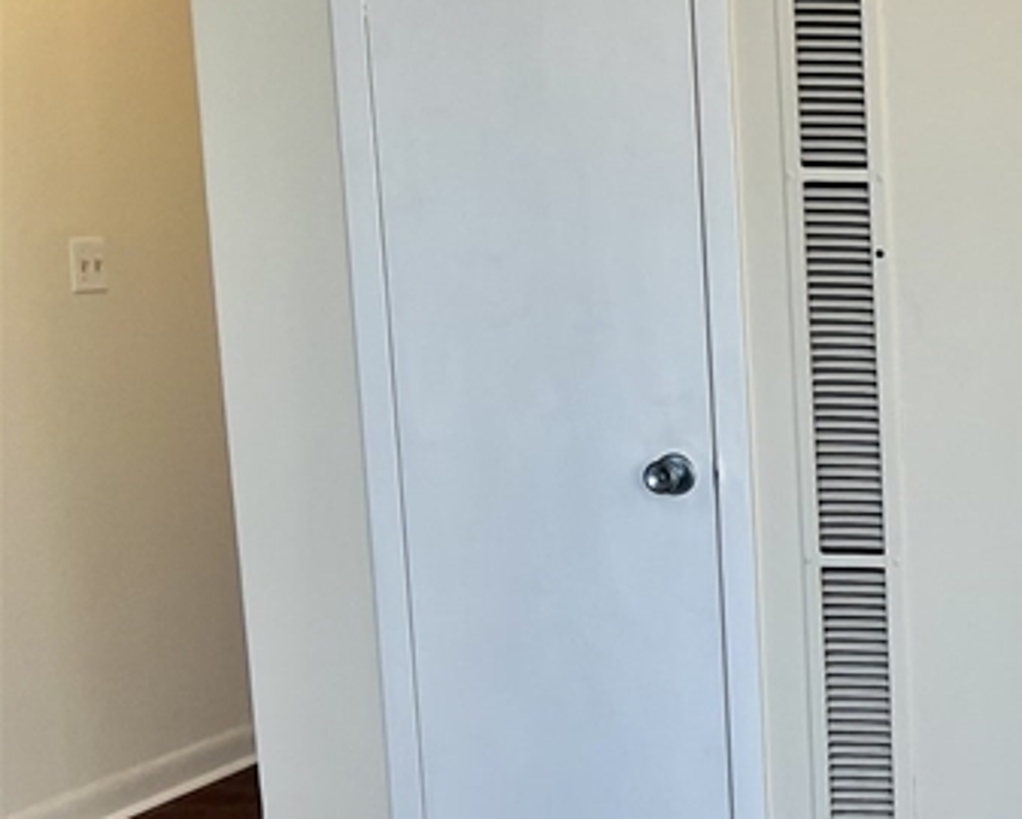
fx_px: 2330
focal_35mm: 77
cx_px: 1550
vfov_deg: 19.8
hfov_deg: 20.9
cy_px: 622
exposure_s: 1/60
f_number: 1.5
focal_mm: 5.7
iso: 64
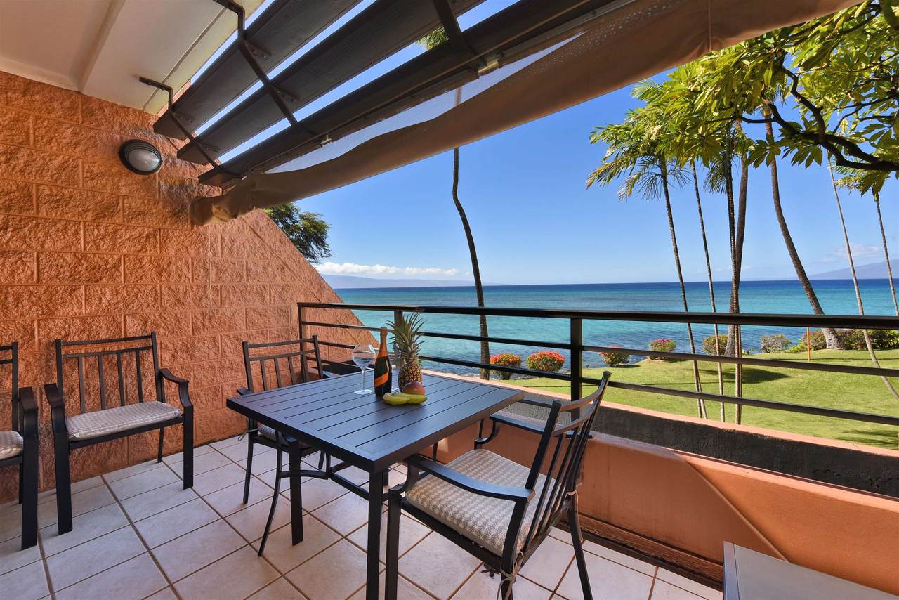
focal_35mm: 14
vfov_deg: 81.2
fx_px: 350
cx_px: 450
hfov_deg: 104.2
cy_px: 300
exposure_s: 1/10
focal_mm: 14
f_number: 16
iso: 200
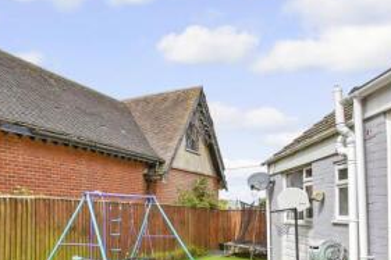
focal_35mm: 35
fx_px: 380
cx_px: 108
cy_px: 205
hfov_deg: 52.5
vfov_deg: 36.6
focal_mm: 10
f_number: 8
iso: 160
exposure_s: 1/200
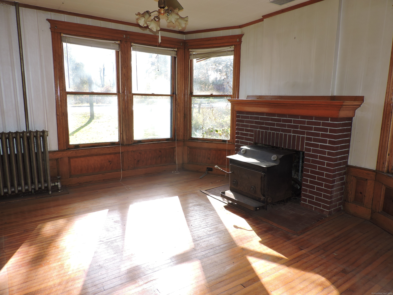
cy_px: 148
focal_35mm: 24
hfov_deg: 71.6
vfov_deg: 56.8
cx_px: 196
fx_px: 272
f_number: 3
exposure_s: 1/160
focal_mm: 4.3
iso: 100
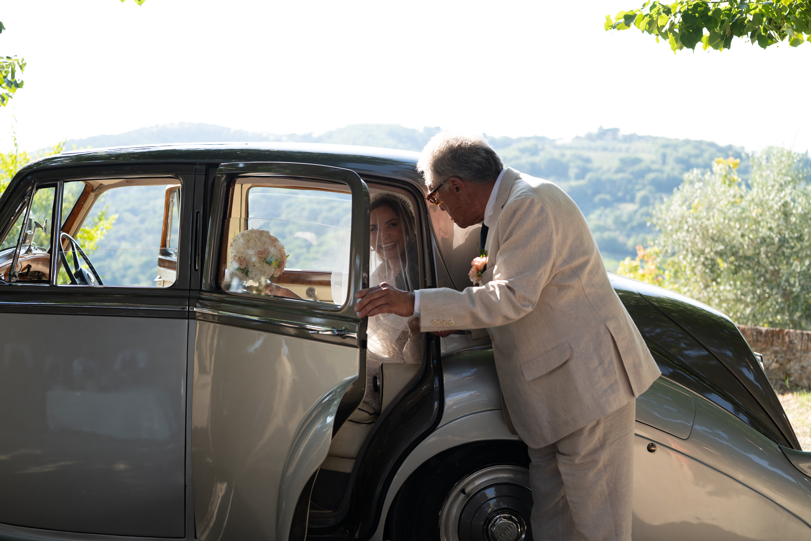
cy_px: 270
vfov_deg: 27.0
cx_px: 406
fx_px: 1126
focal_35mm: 50
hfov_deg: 39.6
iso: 160
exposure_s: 1/400
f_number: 2.8
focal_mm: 50
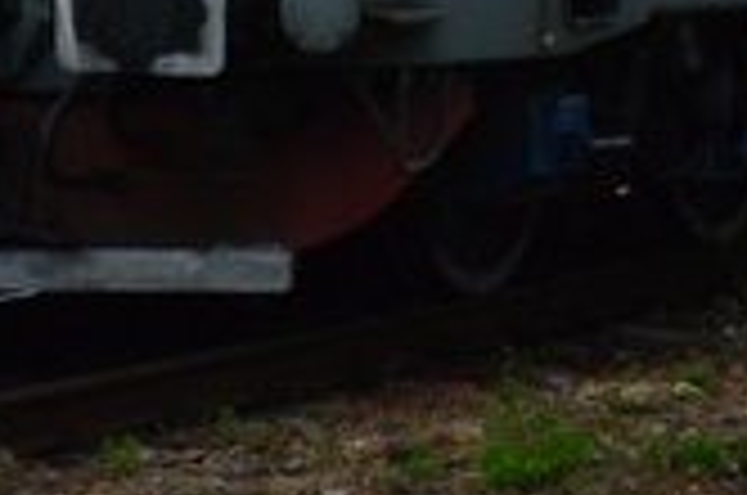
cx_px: 518
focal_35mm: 159
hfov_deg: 12.9
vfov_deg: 8.1
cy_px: -544
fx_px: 3293
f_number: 11
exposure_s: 1/400
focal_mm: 22
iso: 400
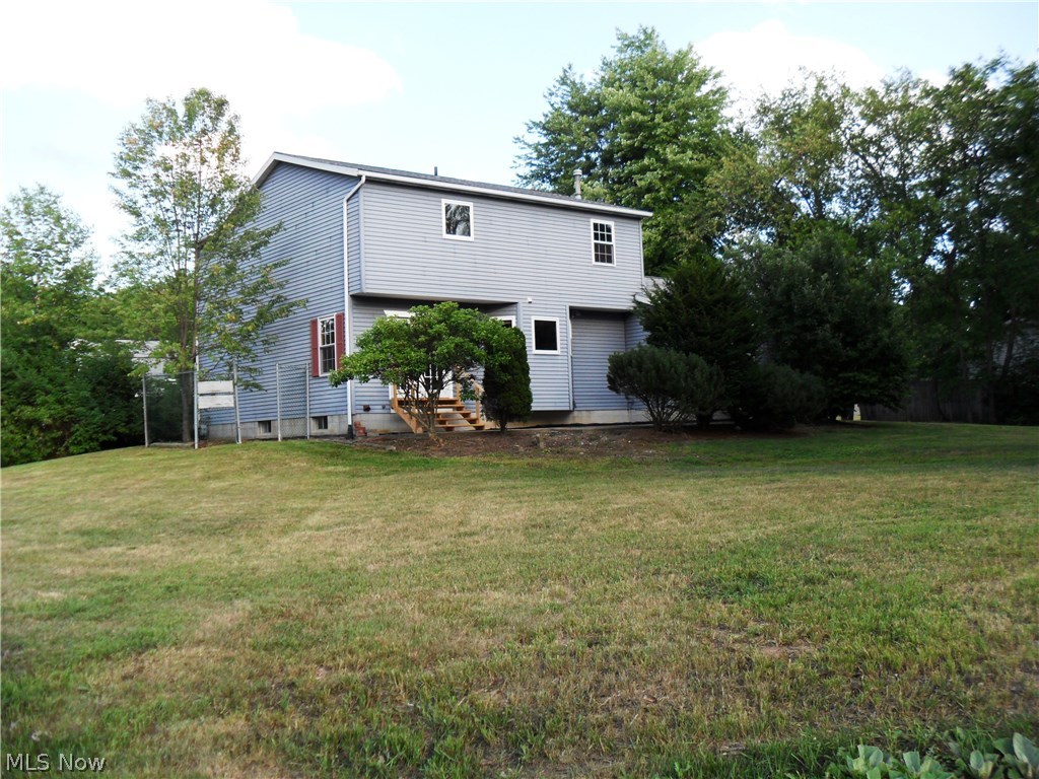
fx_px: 1051
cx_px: 520
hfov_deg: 52.6
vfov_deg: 40.7
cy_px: 390
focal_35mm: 35
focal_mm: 6.3
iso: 80
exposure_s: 1/350
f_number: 3
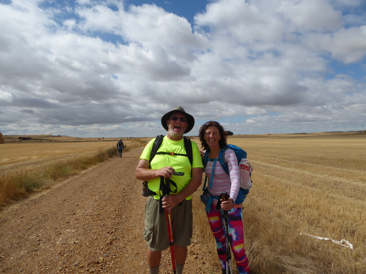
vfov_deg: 54.9
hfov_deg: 69.4
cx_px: 183
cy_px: 137
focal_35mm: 25
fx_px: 264
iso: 80
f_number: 3.5
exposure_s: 1/1600
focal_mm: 4.3
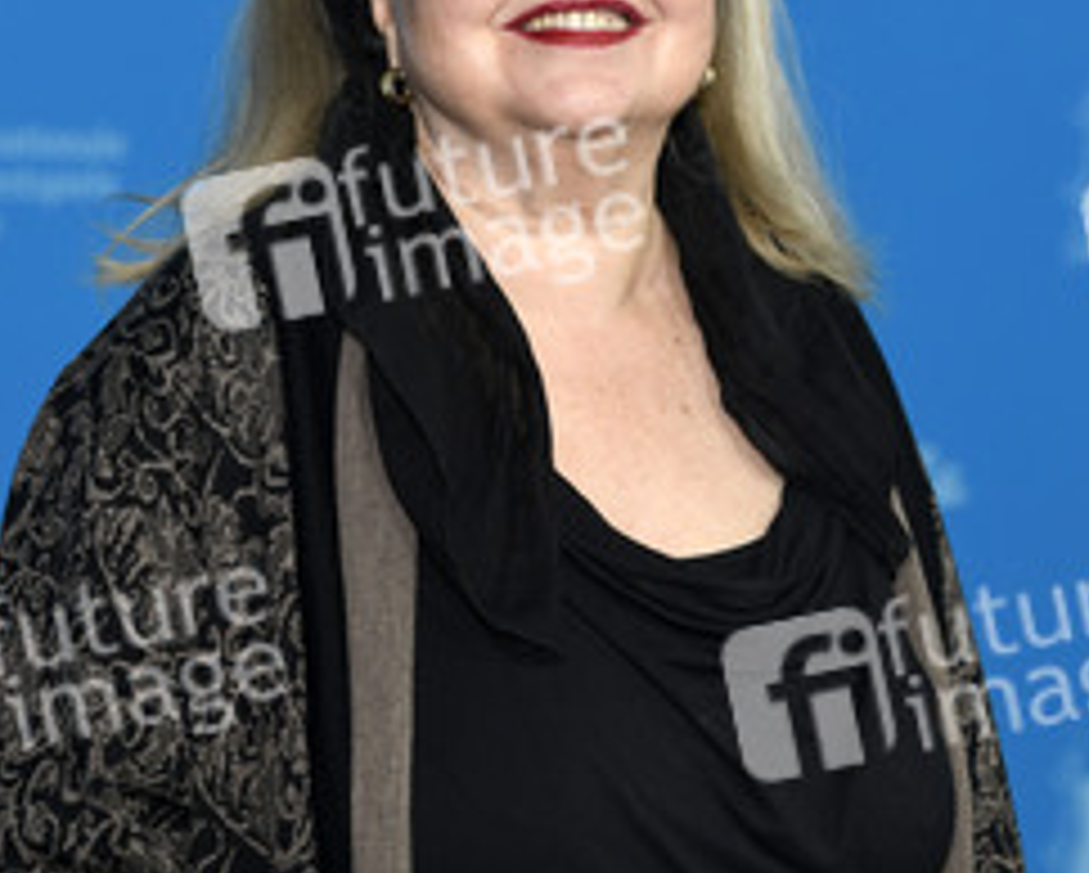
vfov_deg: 10.5
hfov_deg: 13.1
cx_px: 544
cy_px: 450
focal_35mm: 147
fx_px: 4742
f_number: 4
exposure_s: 1/400
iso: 800
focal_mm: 95
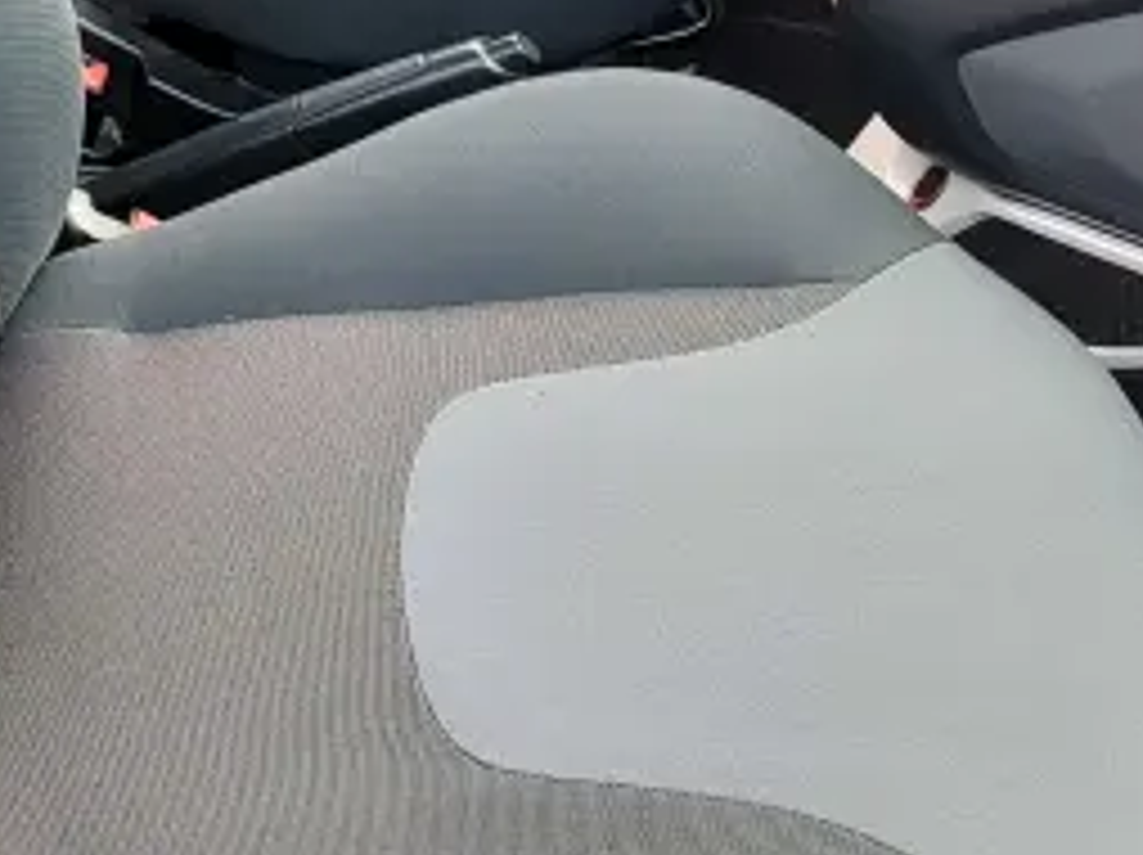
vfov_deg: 23.7
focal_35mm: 58
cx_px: 94
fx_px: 1913
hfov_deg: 31.6
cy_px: -76
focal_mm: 5.56
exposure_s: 1/109
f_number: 1.8
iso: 100
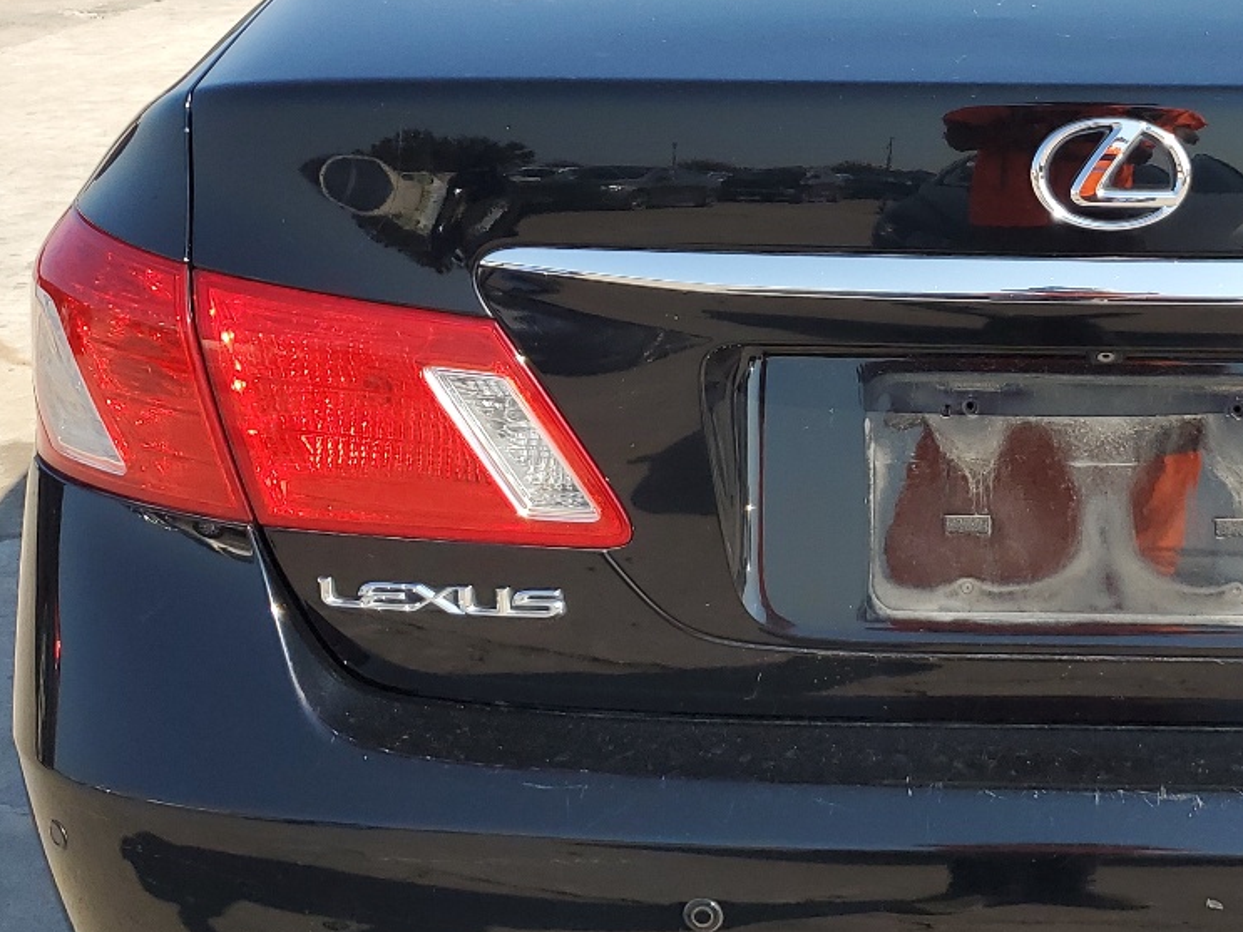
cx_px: 1081
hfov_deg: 32.9
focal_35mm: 56
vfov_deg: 26.0
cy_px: 350
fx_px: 2011
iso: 50
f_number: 1.5
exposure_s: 1/2000
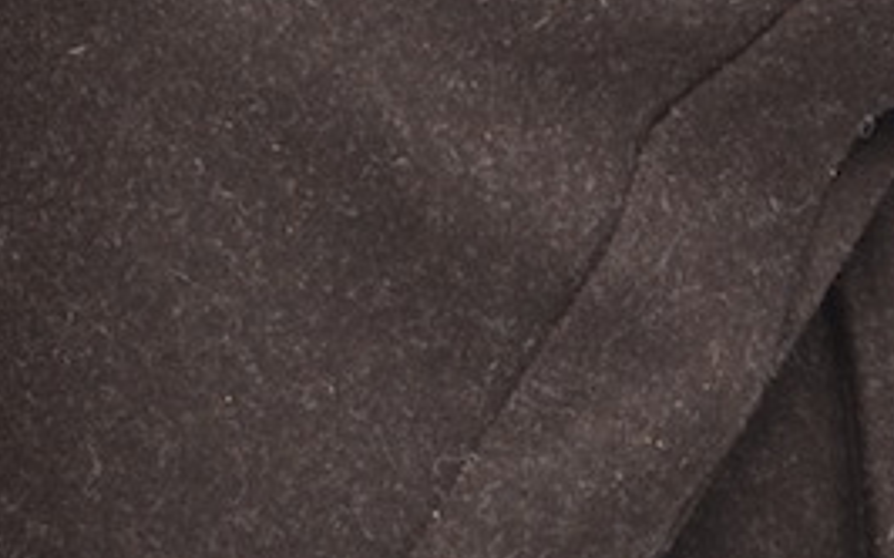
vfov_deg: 2.6
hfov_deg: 4.2
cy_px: -1113
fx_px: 12152
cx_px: 578
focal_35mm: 499
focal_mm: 85
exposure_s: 1/100
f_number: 2.2
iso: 160
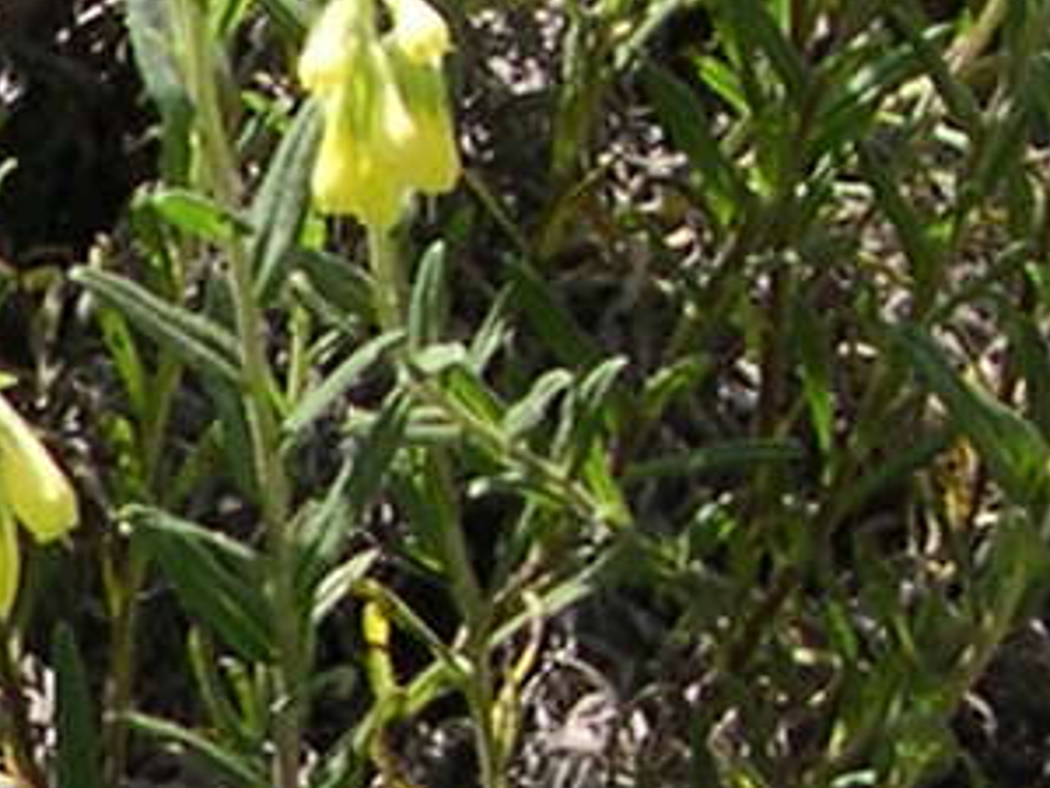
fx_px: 8736
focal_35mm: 288
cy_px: 686
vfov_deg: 5.2
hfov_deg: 6.6
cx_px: -1214
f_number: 7.6
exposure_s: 1/91
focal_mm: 8
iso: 100
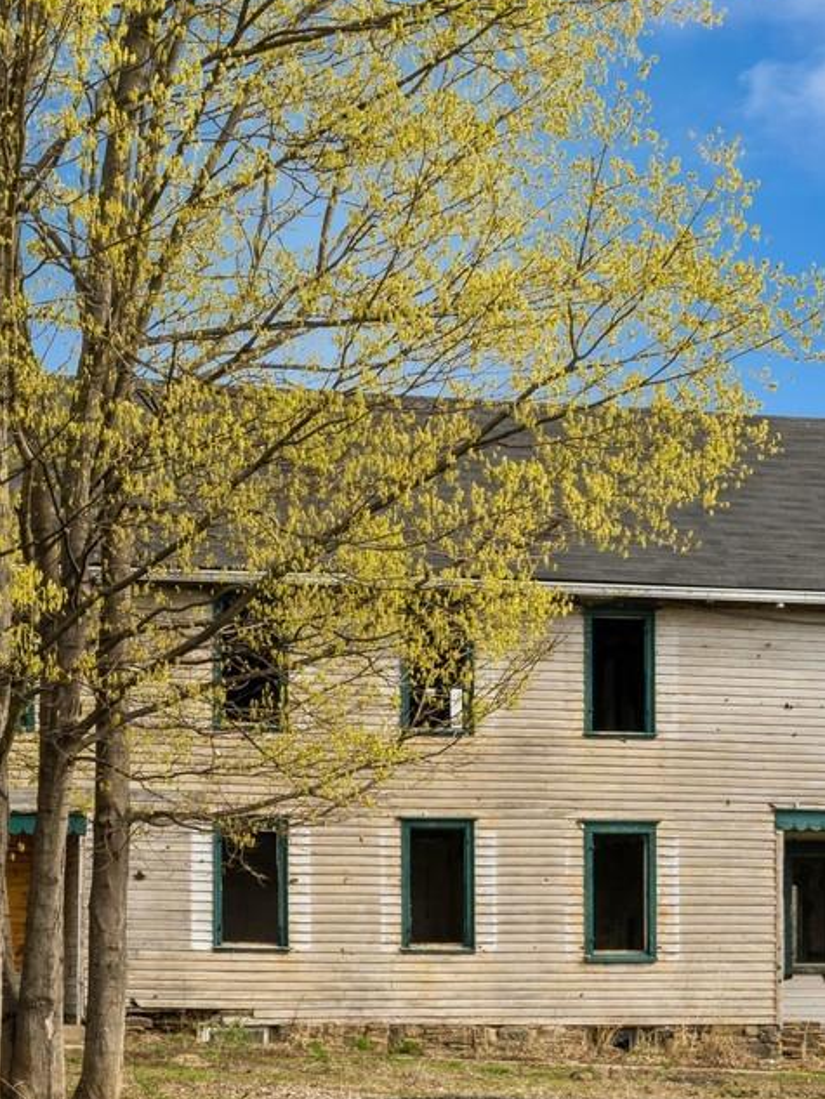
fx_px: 2700
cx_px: 304
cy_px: 899
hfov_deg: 17.3
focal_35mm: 85
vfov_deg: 22.7
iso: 200
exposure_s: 1/250
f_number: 11
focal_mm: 35
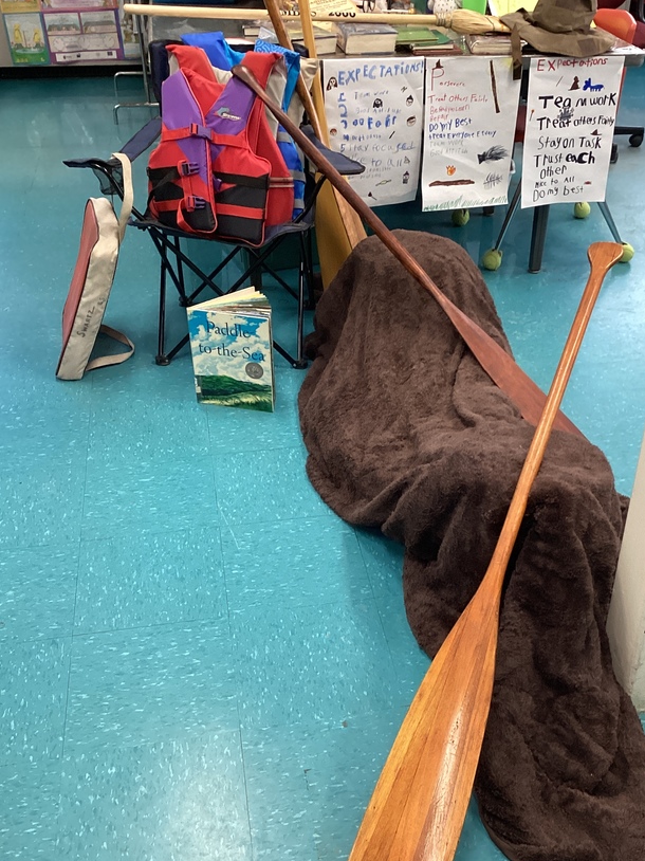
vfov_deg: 47.8
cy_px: 481
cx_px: 389
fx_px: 969
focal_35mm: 39
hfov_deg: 36.7
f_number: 2.4
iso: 200
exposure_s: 1/60
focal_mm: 3.3
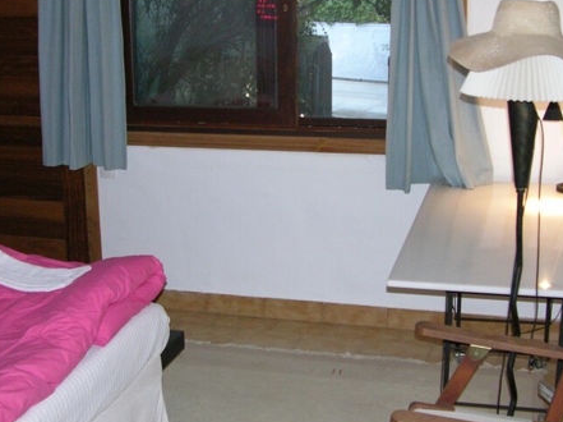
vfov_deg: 26.0
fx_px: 910
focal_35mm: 56
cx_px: 273
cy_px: 165
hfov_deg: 34.4
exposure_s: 1/60.1
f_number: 2.8
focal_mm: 8.9
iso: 200
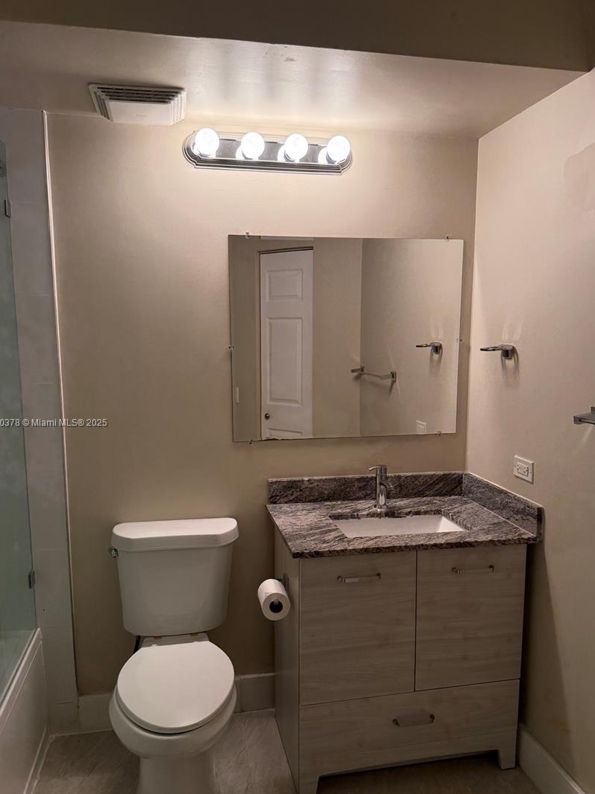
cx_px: 306
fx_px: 619
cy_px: 423
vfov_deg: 65.3
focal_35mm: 27
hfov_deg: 51.3
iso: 160
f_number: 1.78
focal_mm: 6.76
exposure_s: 1/120
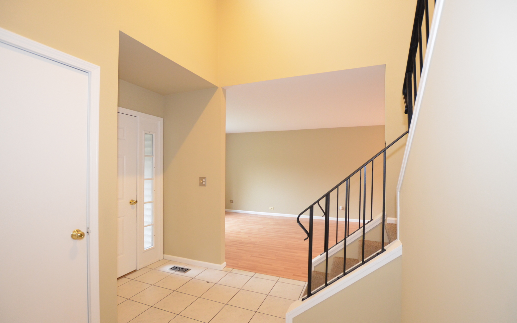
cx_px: 257
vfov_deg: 71.2
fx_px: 225
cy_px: 171
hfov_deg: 97.8
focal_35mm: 16
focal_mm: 10
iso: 2000
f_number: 4
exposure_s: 1/60
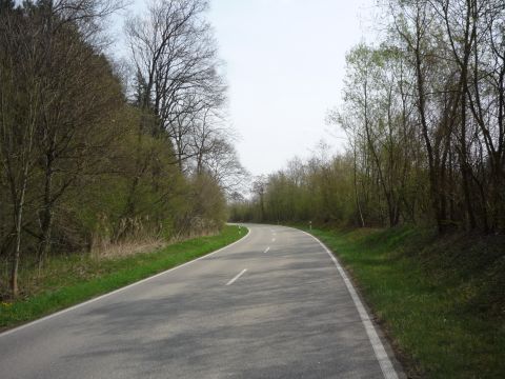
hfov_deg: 56.8
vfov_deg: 44.2
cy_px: 190
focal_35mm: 32
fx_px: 467
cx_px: 252
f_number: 5.6
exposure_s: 1/400
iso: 100
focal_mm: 5.2
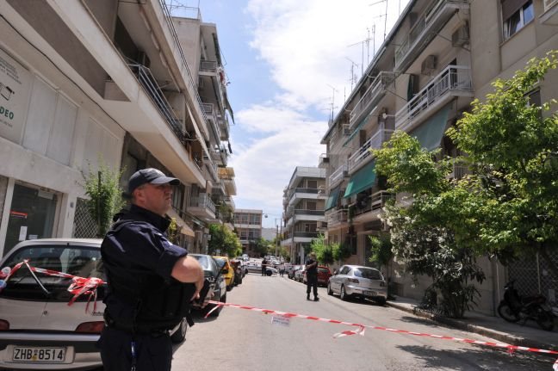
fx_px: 372
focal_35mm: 24
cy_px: 186
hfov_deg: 73.8
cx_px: 279
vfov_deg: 53.1
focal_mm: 24
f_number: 22
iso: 400
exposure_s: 1/160
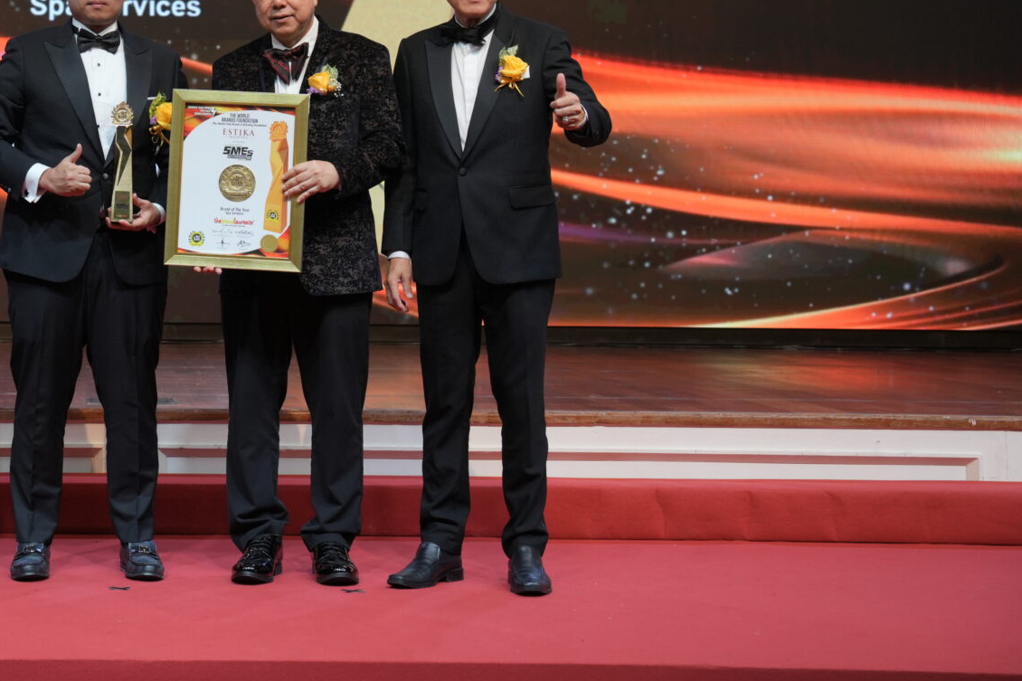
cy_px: 80
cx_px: 113
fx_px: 2469
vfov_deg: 15.5
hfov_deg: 22.8
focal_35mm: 87
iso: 800
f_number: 4
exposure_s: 1/160
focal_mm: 48
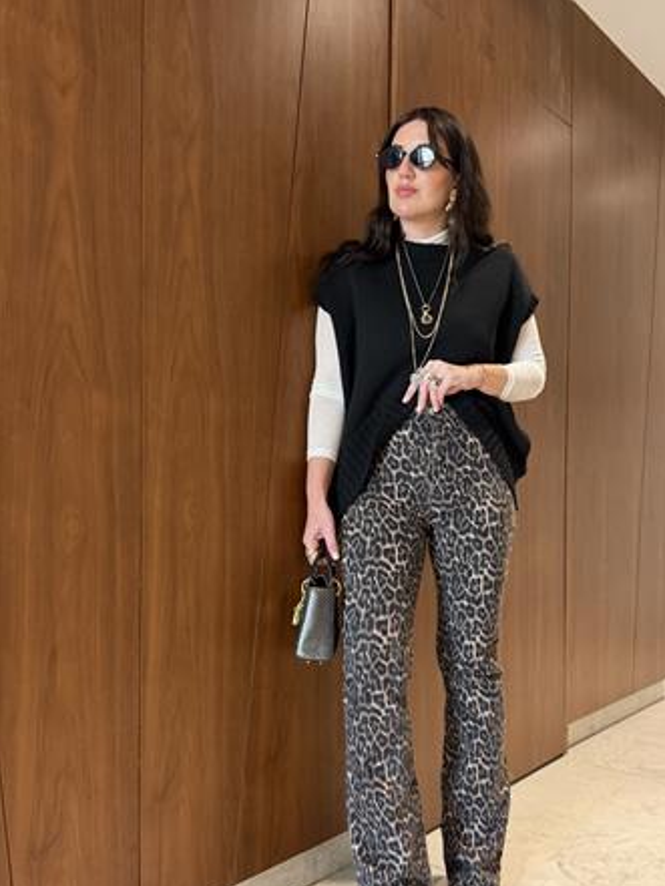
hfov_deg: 48.0
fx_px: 742
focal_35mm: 29
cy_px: 499
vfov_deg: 61.4
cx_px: 400
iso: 500
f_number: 1.78
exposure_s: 1/50
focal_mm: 6.76
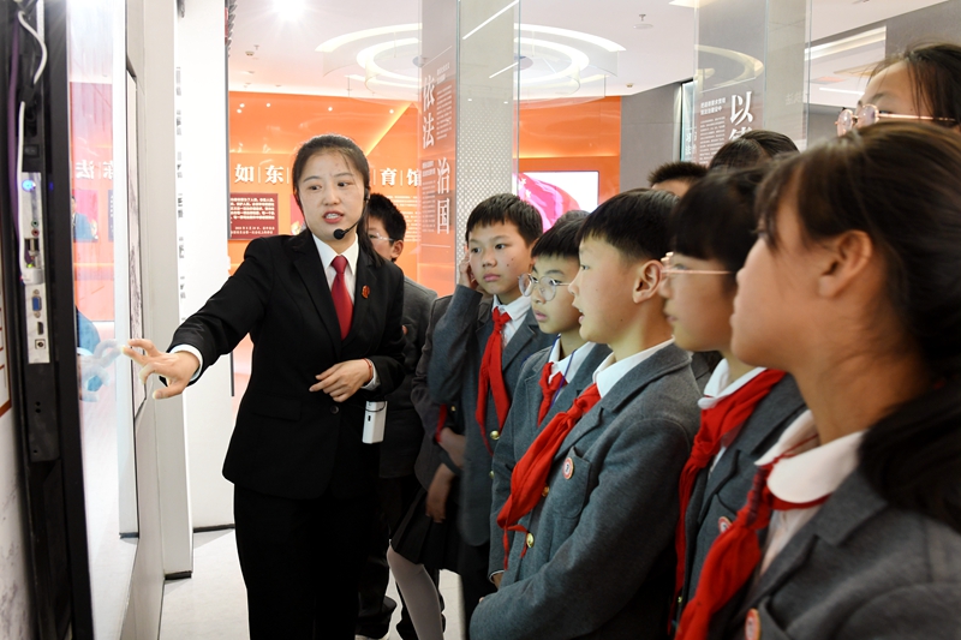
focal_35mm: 28
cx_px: 480
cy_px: 320
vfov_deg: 46.4
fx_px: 747
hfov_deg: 65.5
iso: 1250
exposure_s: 1/15
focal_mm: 24
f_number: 6.3
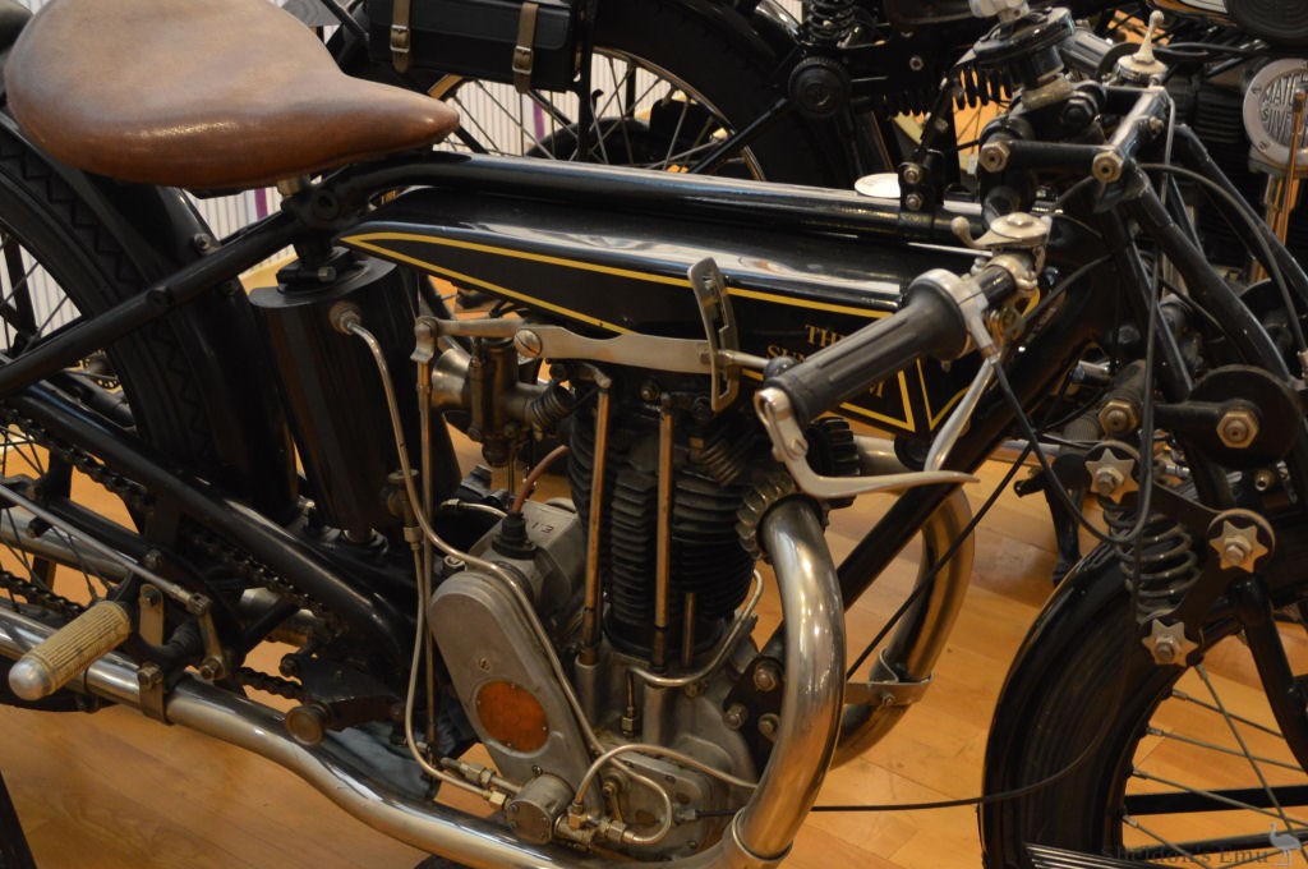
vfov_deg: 43.5
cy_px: 434
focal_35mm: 30
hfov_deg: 62.0
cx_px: 654
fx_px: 1089
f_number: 3.8
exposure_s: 1/15
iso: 450
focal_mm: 20
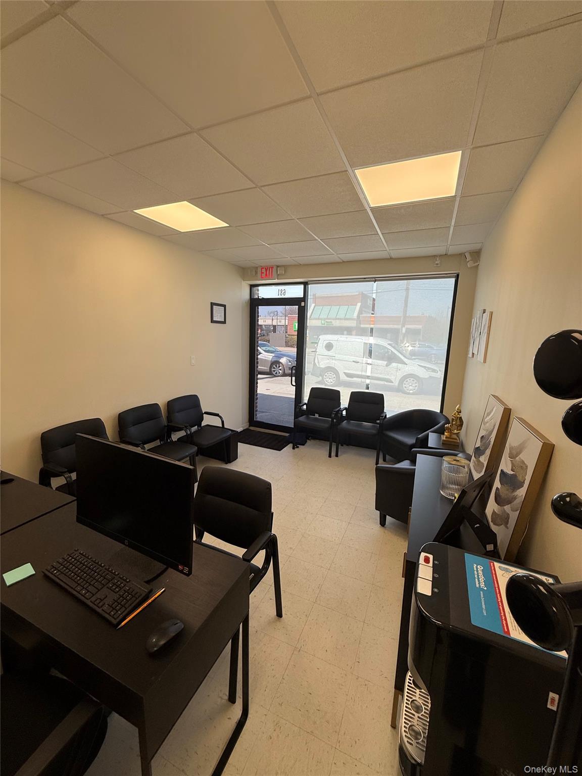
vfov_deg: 102.1
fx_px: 314
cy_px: 388
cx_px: 291
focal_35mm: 14
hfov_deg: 85.7
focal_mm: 2.22
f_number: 2.2
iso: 64
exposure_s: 1/224
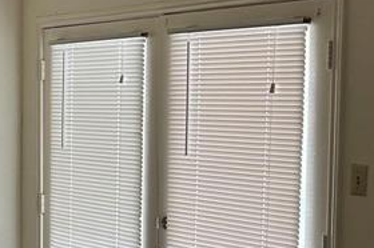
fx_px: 1027
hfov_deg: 17.4
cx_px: -263
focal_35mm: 99
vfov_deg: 13.7
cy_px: 197
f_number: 1.5
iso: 125
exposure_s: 1/74
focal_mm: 5.7
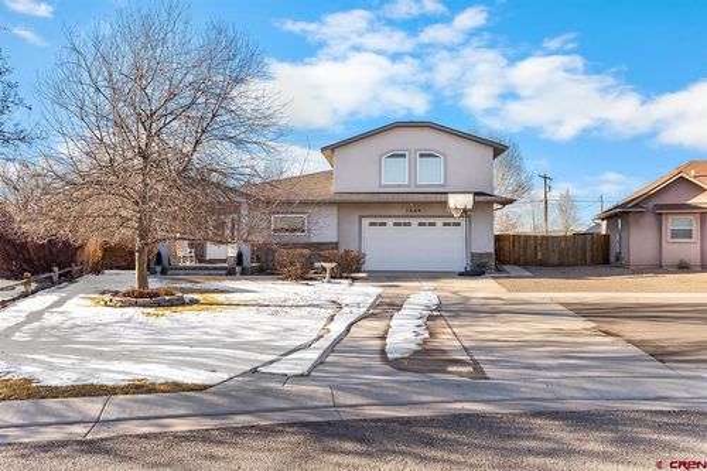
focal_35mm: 24
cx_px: 354
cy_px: 236
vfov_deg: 53.1
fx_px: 471
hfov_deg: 73.8
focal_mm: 24
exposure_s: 1/500
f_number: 5
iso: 500
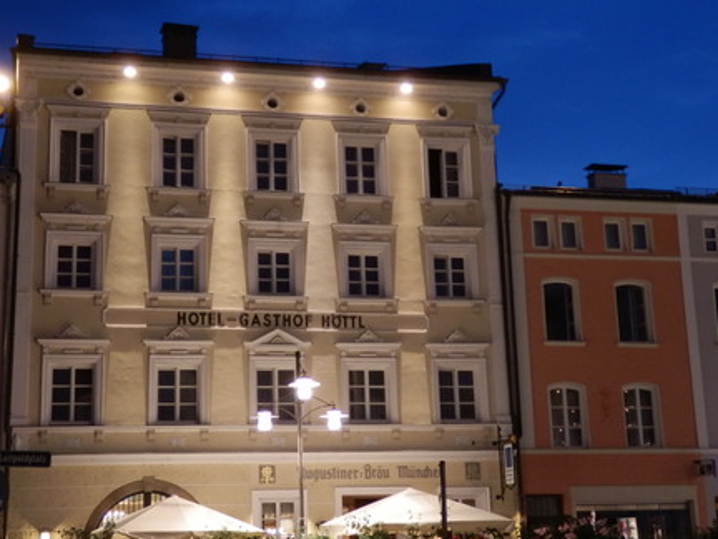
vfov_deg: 29.1
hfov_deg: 38.1
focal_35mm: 50
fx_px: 1037
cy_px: 295
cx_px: 319
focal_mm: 7.3
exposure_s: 1/6
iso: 400
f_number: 3.7
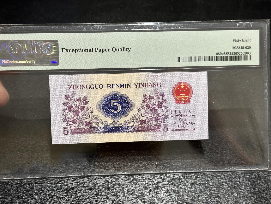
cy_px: 102
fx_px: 376
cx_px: 136
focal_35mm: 48
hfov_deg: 39.7
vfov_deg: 30.3
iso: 125
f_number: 1.78
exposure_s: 1/50
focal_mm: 6.86
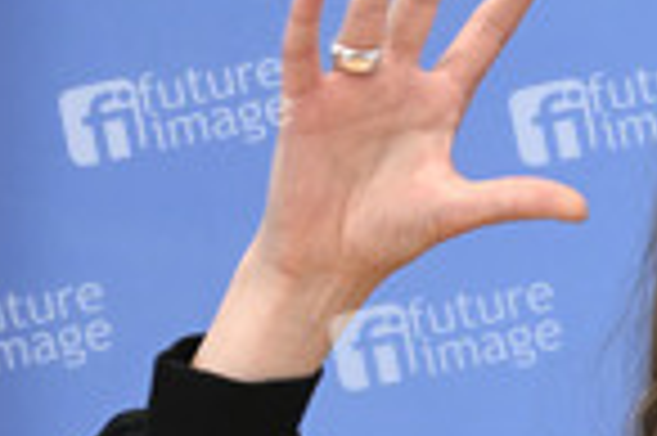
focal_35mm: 254
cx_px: 956
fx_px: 4630
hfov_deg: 8.0
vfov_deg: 5.4
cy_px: 449
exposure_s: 1/800
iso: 3200
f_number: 5
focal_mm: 82
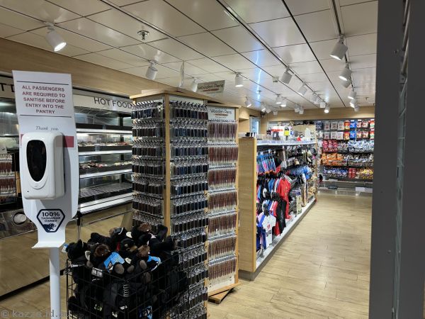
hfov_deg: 71.6
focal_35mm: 24
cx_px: 212
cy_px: 160
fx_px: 295
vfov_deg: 56.8
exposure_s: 1/119
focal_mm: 6.86
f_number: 1.78
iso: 100
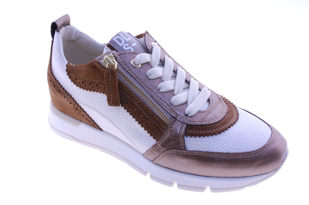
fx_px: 386
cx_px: 154
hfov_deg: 43.6
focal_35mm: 45
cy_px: 102
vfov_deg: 29.8
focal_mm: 30
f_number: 13
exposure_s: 1/30
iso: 800
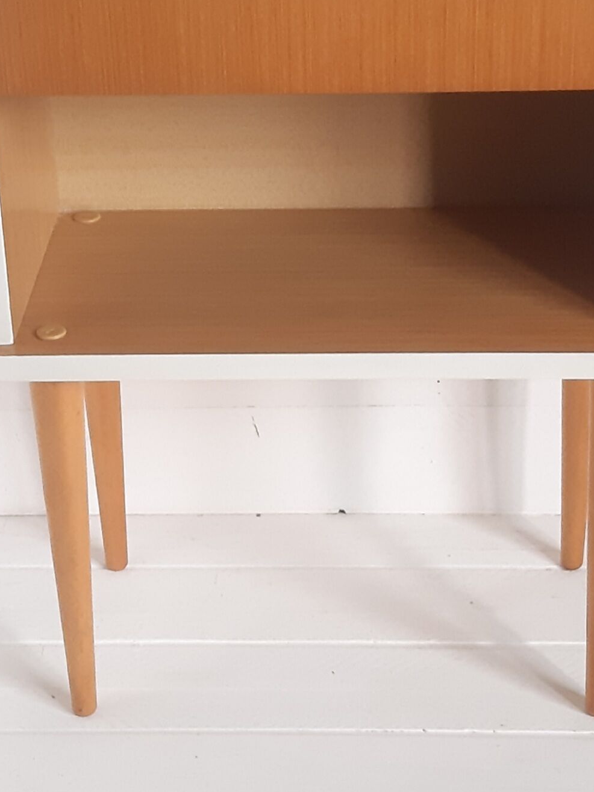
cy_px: 177
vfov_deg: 41.4
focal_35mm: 44
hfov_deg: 32.8
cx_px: 344
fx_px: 1007
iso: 200
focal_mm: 3.93
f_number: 1.7
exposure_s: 1/33
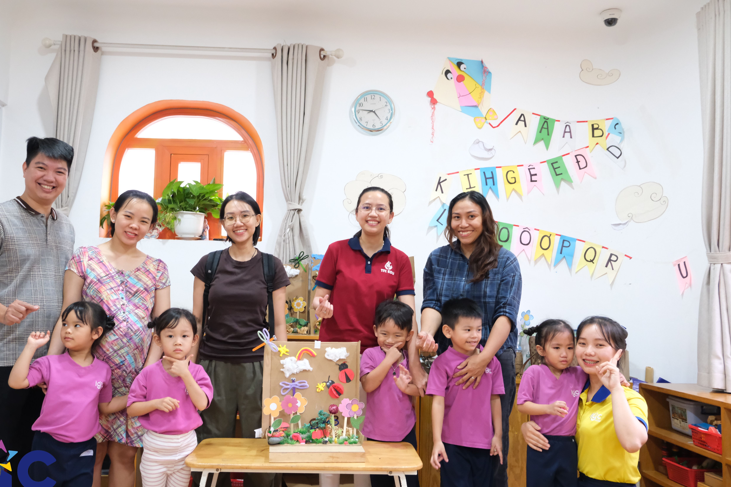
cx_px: 338
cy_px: 255
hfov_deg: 58.7
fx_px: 650
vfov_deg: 41.1
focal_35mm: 32
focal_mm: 19.6
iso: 4000
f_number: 3.6
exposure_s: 1/60
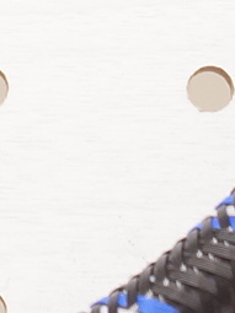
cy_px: -363
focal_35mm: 680
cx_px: -189
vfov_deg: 2.9
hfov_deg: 2.2
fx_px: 6160
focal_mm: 40
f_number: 4
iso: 200
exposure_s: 1/100
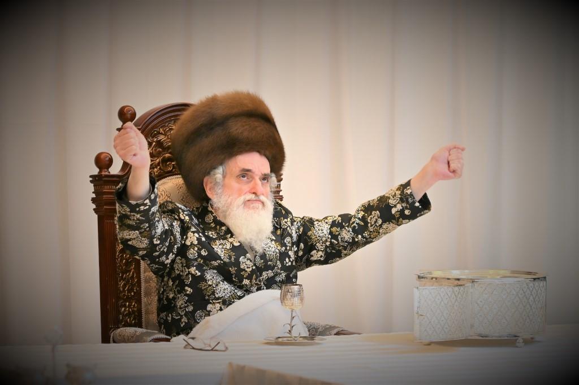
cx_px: 290
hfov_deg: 11.4
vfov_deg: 7.6
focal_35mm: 180
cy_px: 192
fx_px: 2894
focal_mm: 120
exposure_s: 1/160
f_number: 4
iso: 400
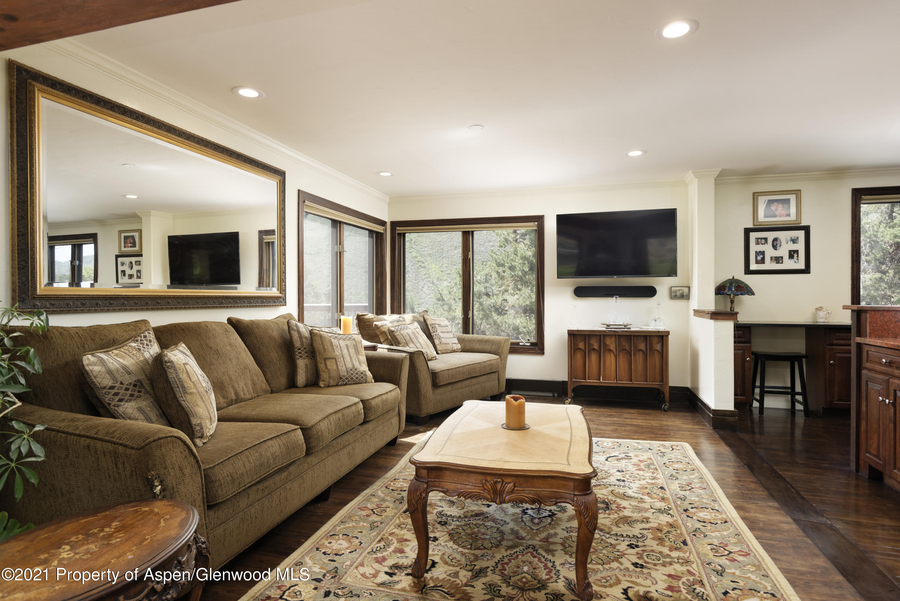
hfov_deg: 84.0
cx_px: 450
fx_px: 500
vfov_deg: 62.0
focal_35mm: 20
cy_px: 300
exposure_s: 1/200
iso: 640
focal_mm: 20
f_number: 7.1
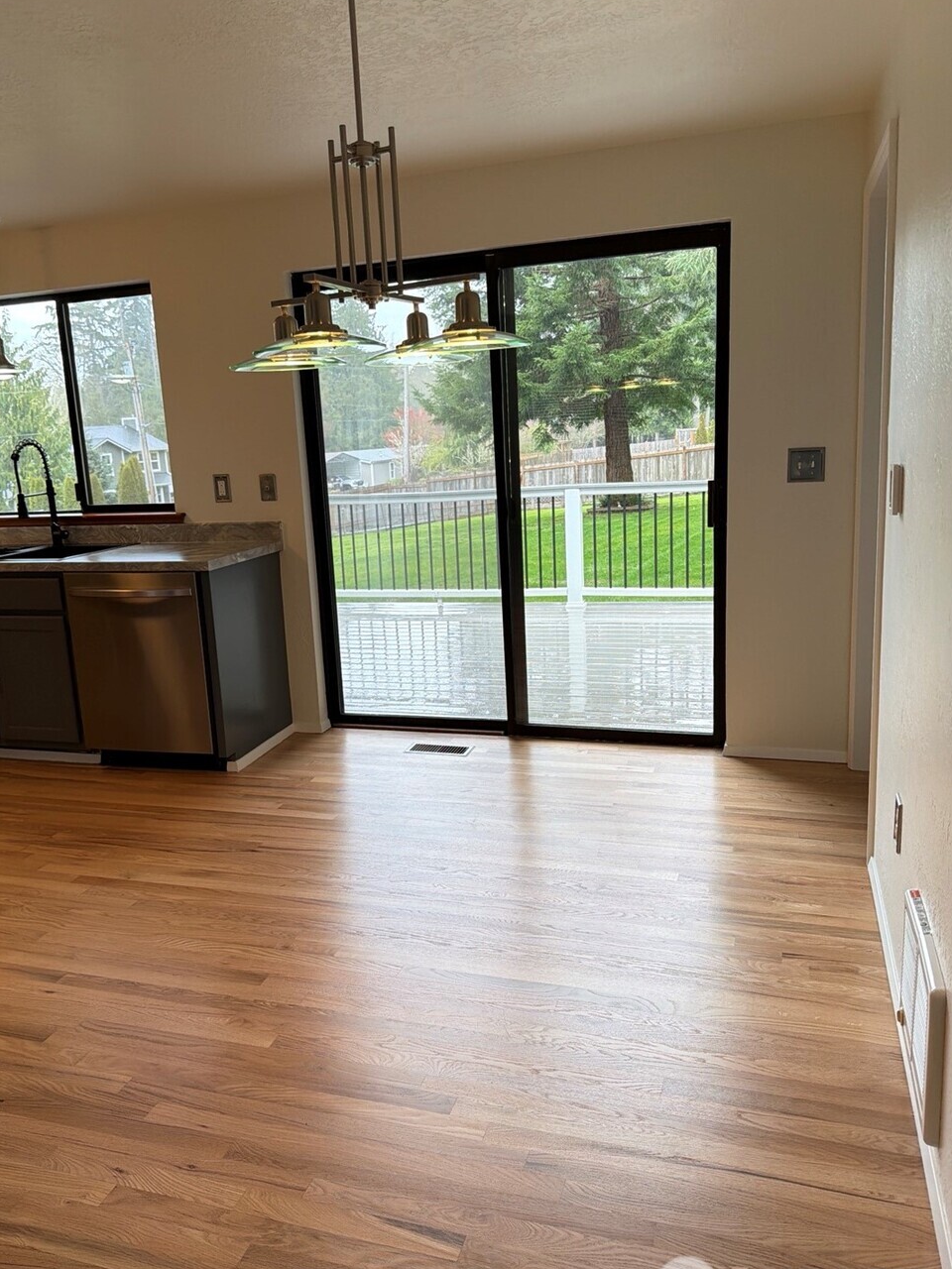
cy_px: 621
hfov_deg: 51.2
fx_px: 990
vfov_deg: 65.3
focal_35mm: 27
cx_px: 422
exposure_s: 1/120
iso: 100
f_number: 1.78
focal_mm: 6.76
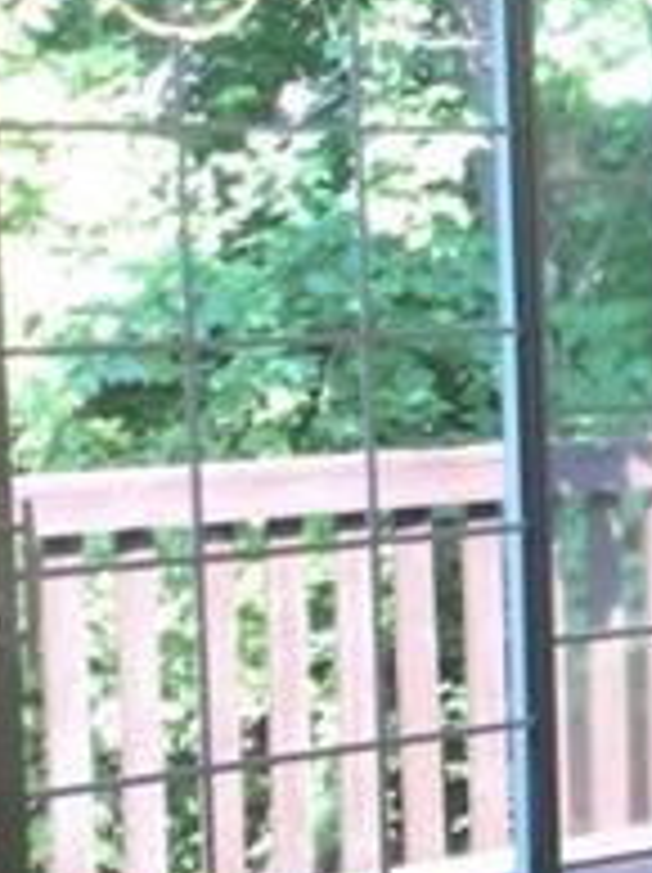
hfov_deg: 11.2
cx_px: 1151
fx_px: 3096
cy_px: 436
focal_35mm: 123
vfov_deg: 16.0
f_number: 2.4
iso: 32
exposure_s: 1/40
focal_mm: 3.3
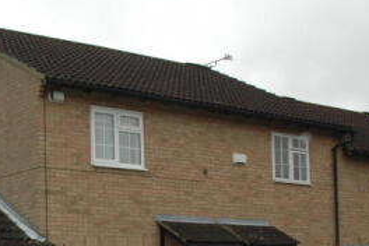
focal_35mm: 67
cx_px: -27
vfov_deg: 19.7
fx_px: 687
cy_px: 250
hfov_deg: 27.7
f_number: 6.3
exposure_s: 1/500
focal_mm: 18
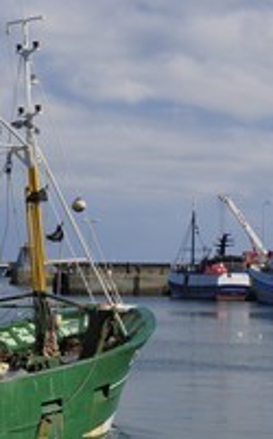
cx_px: -31
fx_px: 1339
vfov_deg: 18.6
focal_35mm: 112
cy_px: 251
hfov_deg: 11.5
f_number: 12
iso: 100
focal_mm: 35
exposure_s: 1/160
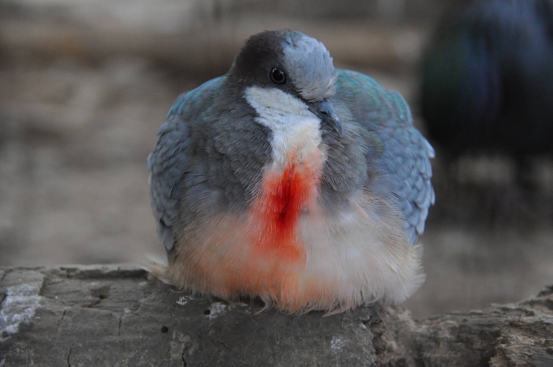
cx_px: 276
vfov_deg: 8.7
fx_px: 2417
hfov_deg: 13.1
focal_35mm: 158
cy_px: 184
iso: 1600
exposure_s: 1/50
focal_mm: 105
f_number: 5.6
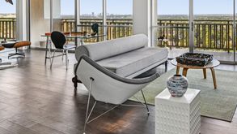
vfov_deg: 32.8
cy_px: 12
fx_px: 214
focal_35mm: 34
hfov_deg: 55.9
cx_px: 170
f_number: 8
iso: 400
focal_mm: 19
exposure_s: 1/200
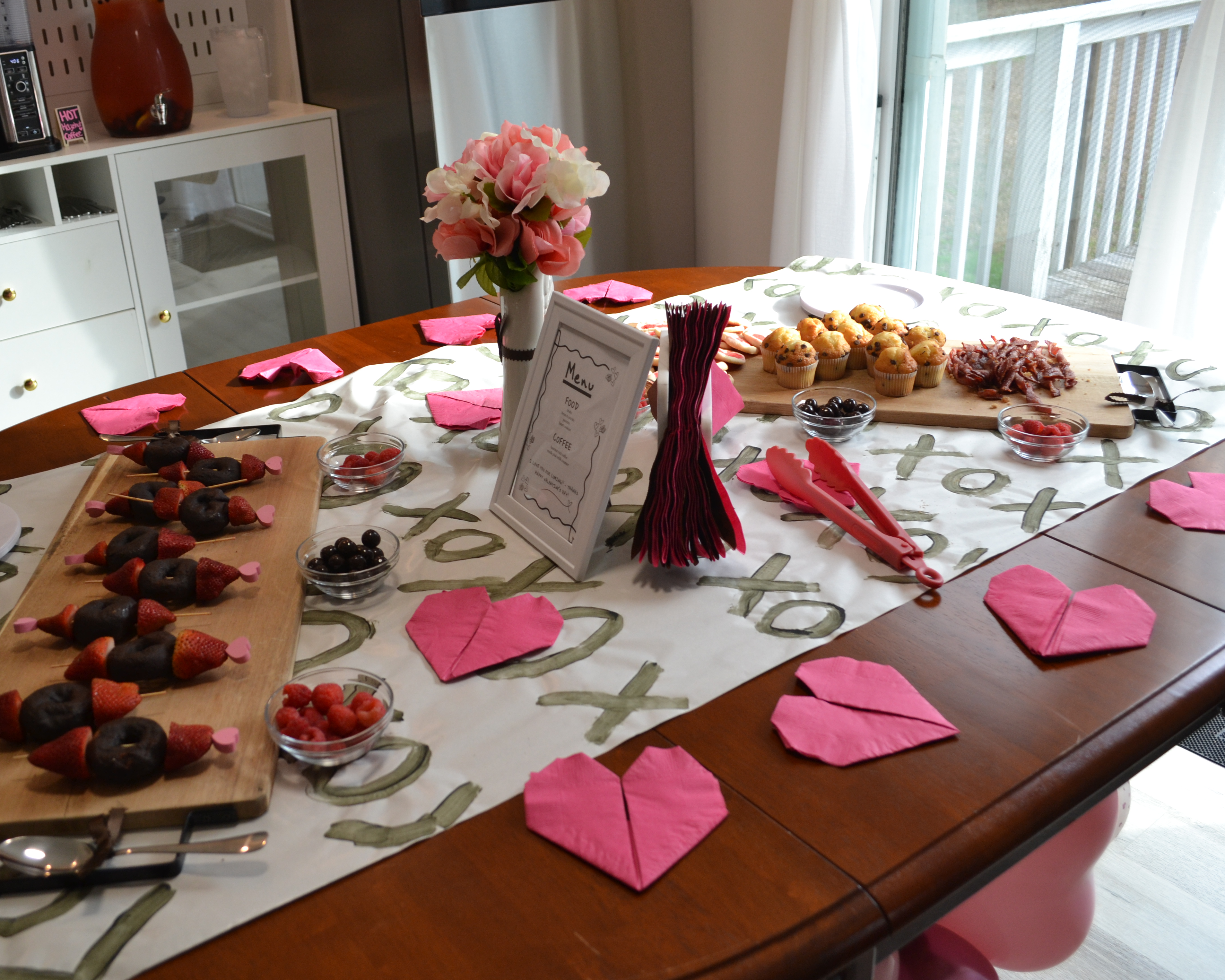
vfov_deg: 43.4
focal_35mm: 34
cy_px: 490
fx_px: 1233
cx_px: 575
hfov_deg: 52.8
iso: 400
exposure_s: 1/100
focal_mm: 20
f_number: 5
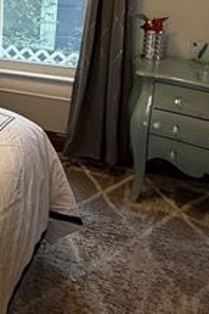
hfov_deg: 22.5
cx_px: -91
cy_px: 39
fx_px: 444
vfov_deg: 36.7
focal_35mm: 51
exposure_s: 1/60
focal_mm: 2.22
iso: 200
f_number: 2.2
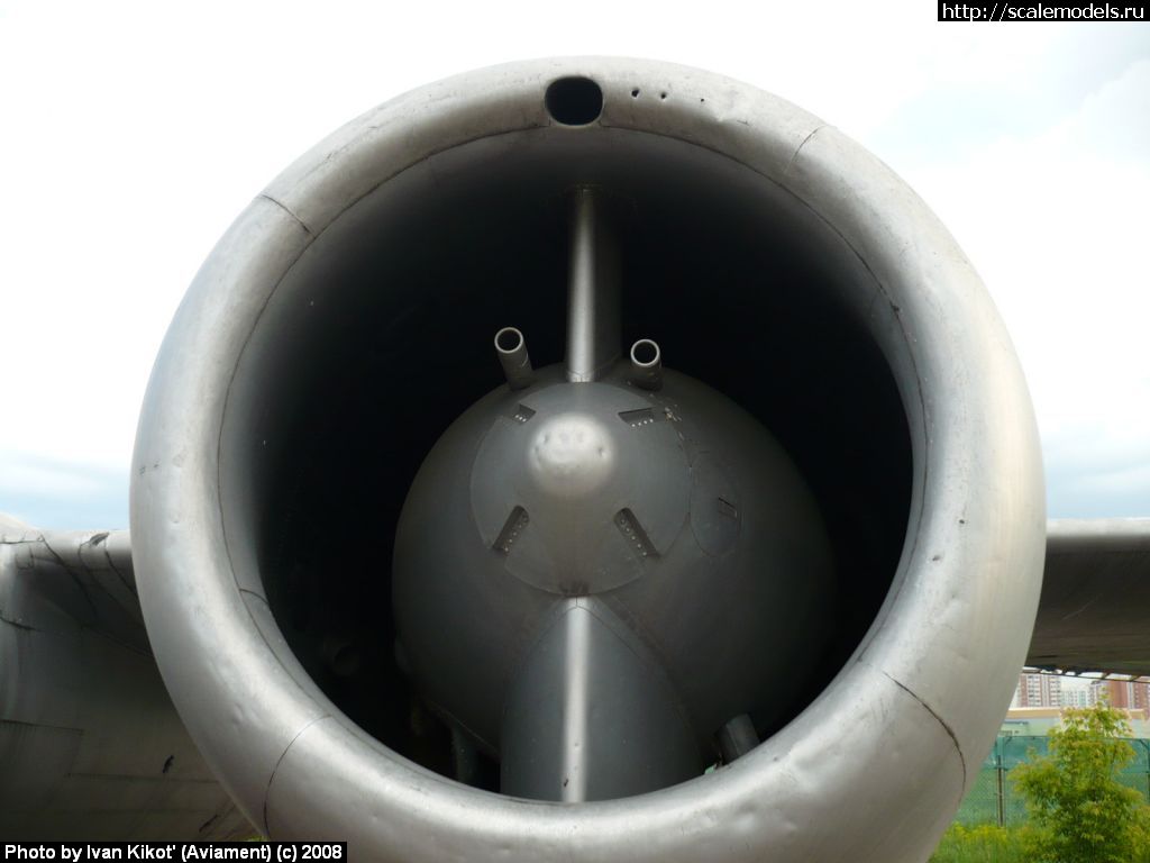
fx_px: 1163
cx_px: 575
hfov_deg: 52.6
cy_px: 432
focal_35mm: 35
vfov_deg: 40.7
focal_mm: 5.8
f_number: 2.8
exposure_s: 1/200
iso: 100
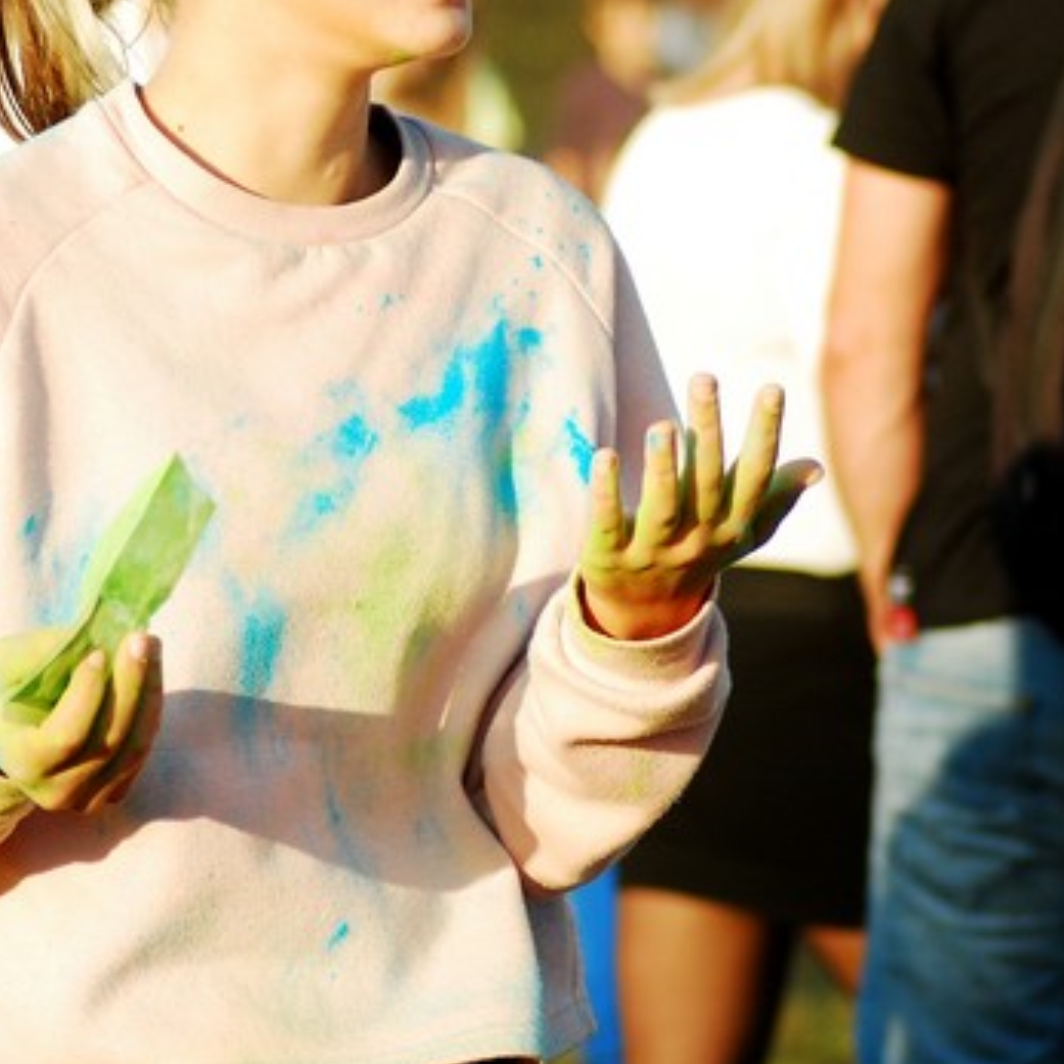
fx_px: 11476
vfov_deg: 5.3
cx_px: 346
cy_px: 380
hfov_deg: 5.3
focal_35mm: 330
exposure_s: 1/640
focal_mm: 112
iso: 320
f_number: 4.5
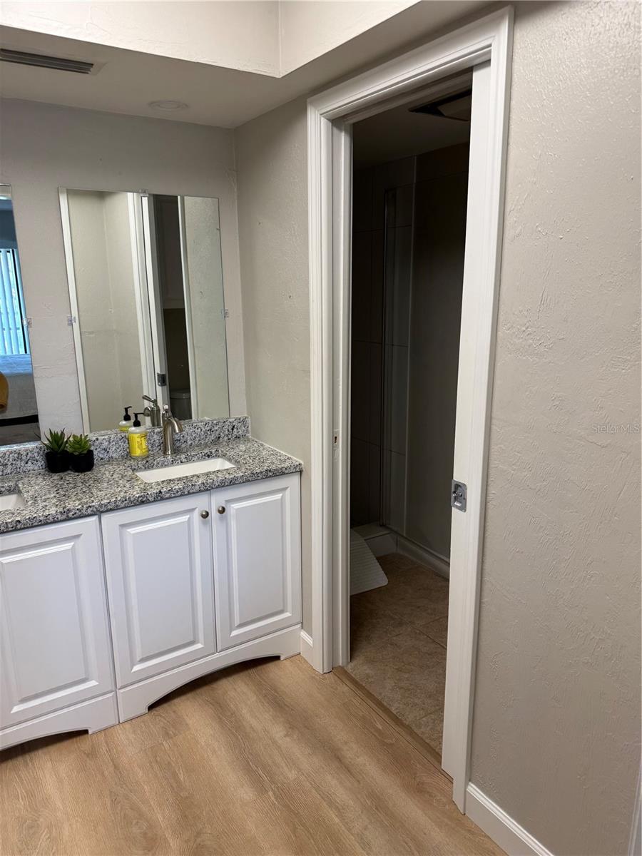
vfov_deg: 71.6
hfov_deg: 56.8
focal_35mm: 24
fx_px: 593
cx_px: 321
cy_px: 428
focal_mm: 6.76
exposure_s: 1/120
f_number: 1.78
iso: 125
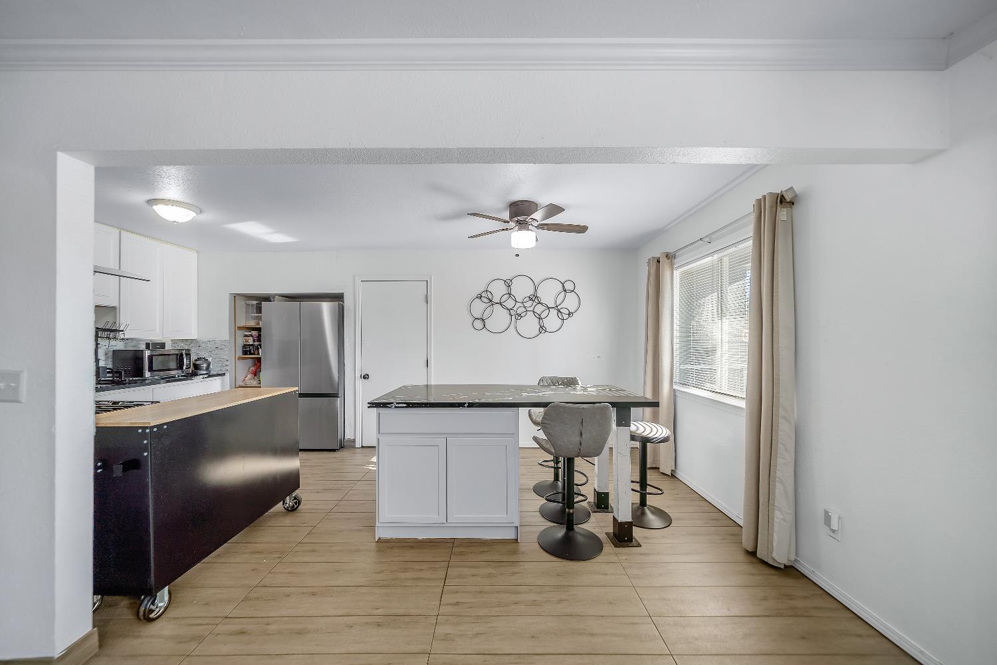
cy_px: 332
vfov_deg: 90.0
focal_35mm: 12
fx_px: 332
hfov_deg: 112.6
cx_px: 498
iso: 100
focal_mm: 12
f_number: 4.5
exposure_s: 1/15
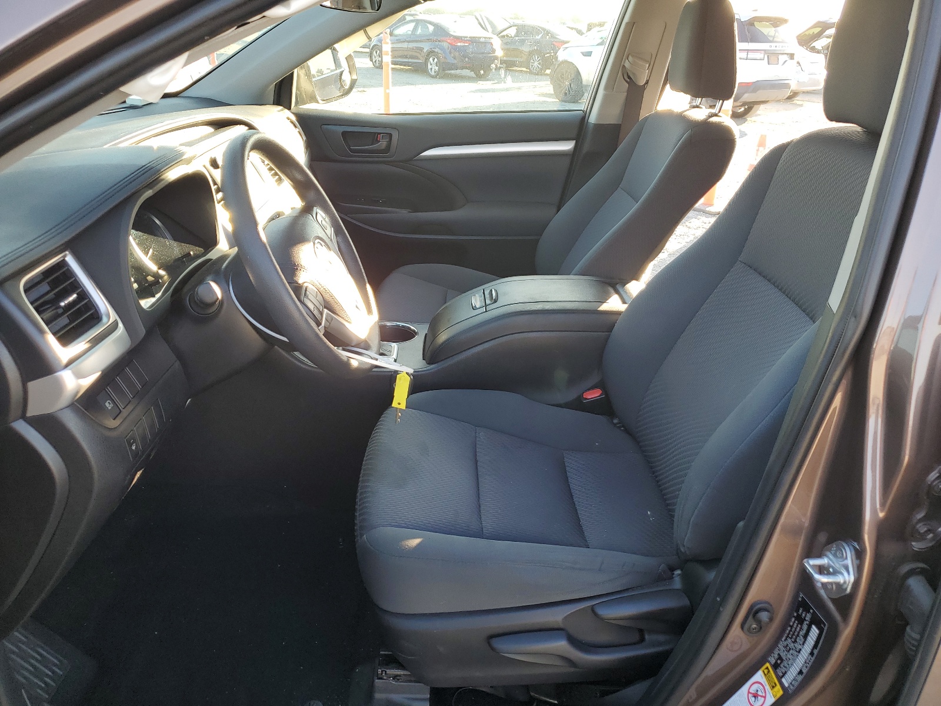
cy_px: 353
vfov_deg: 53.1
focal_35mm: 26
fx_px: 707
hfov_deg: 67.3
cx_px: 470
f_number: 1.5
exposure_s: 1/172
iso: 50
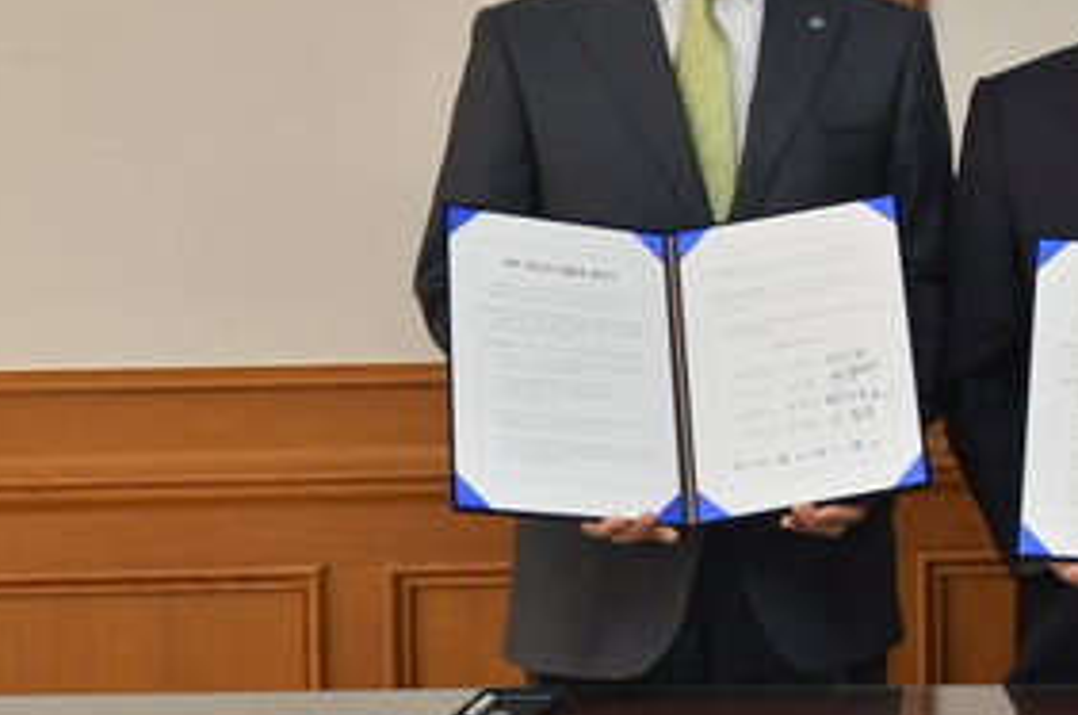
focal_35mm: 87
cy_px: 136
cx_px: 1307
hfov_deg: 21.6
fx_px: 2601
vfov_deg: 15.5
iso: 4000
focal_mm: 35
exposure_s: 1/250
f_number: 5.6
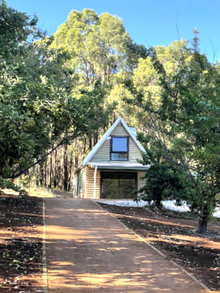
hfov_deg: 28.0
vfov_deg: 36.8
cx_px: 110
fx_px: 441
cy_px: 146
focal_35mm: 52
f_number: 2
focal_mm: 6
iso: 25
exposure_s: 1/375
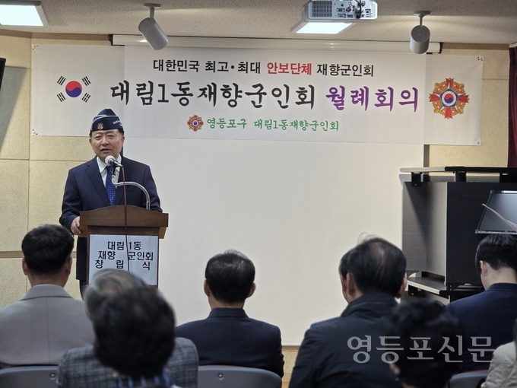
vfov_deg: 12.9
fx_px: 1718
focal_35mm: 115
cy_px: 194
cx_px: 258
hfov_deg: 17.1
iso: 125
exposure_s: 1/60
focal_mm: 18.6
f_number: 3.4
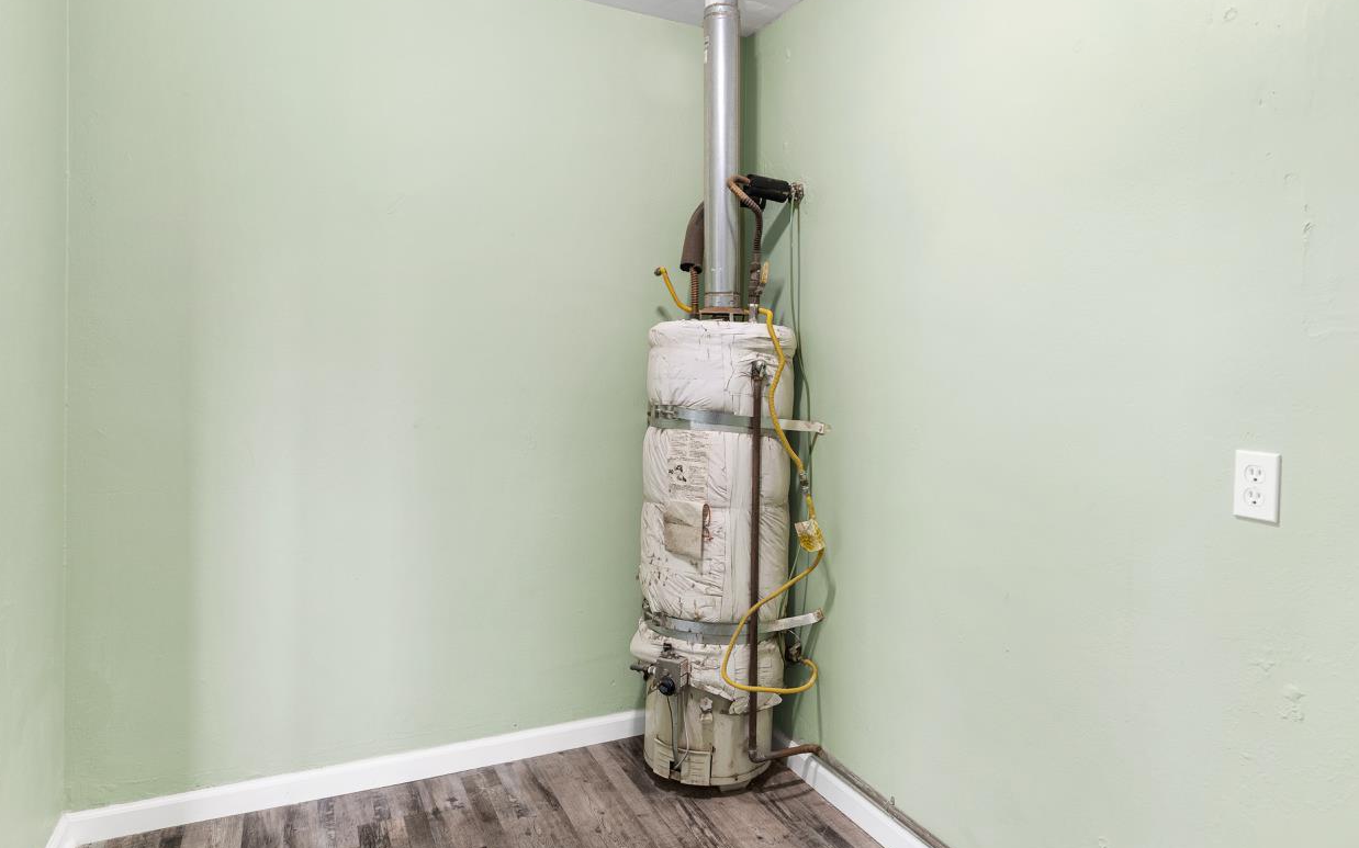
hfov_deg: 82.2
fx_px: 778
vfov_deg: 57.0
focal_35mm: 21
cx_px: 710
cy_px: 358
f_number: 5.6
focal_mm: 17
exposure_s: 1/1.25
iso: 400
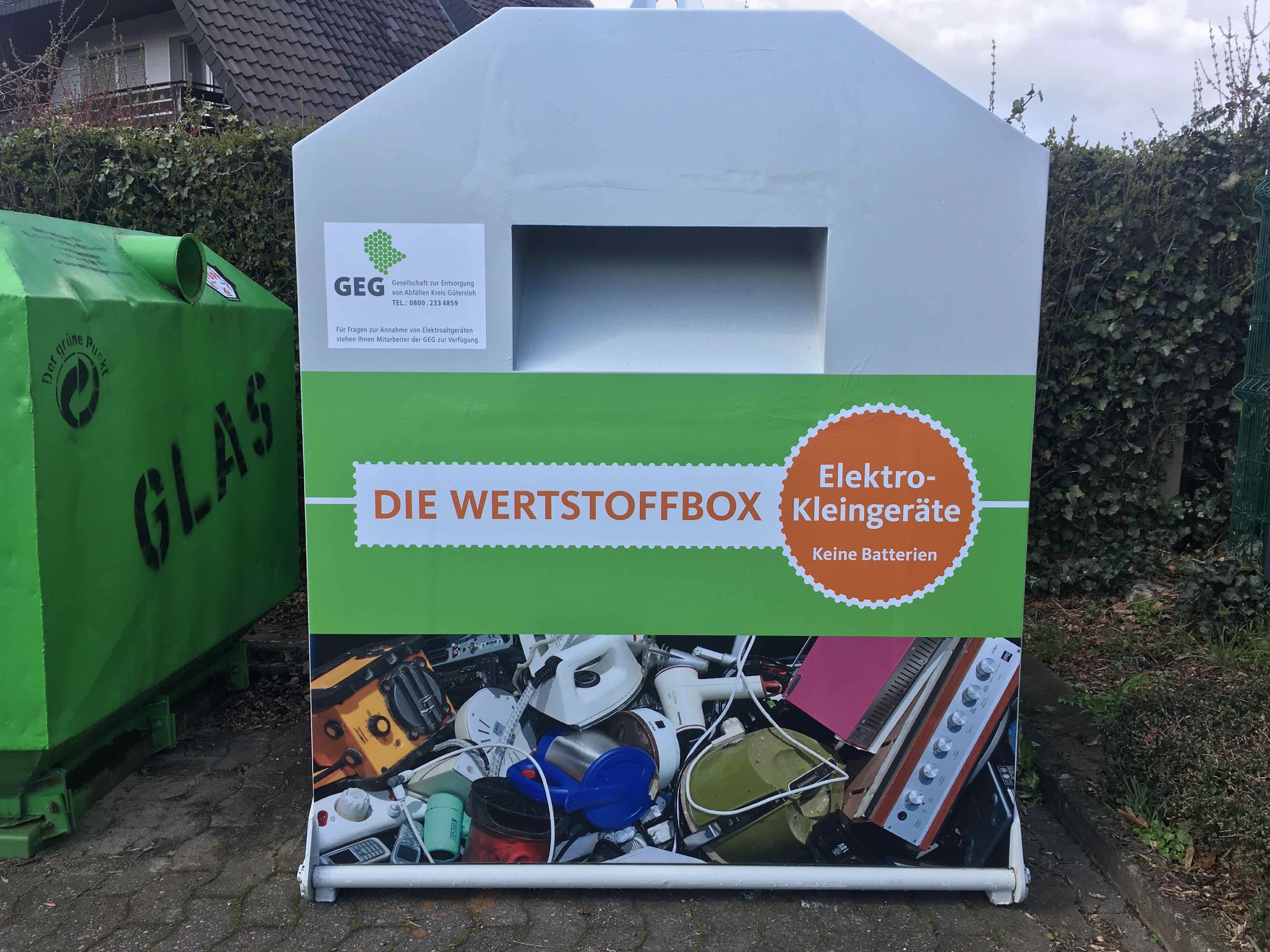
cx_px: 641
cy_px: 472
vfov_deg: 46.8
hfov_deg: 60.0
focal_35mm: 30
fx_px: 1101
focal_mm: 4.15
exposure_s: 1/545
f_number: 2.2
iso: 25
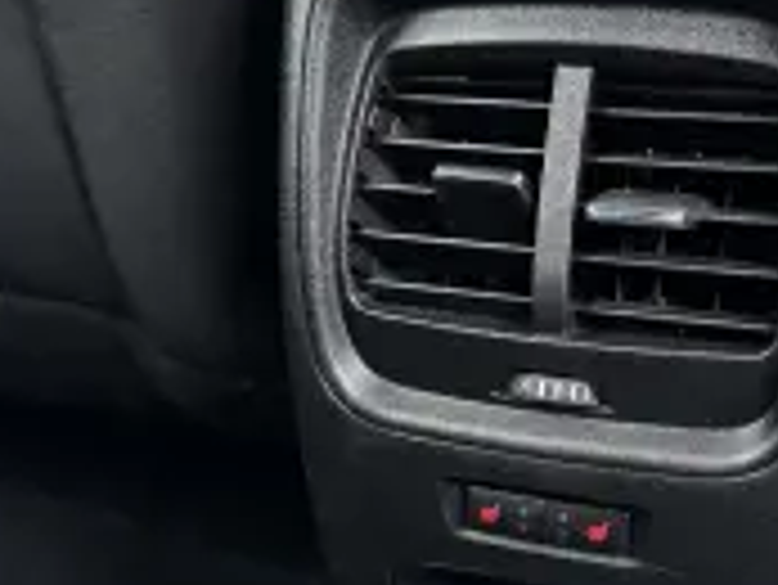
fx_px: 1125
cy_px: 396
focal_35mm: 50
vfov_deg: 28.9
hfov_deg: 37.6
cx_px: 544
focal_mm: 6.76
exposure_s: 1/35
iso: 1000
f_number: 1.78
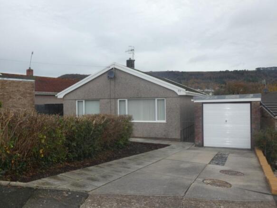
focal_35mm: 30
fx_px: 240
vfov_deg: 46.8
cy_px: 104
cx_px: 138
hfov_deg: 60.0
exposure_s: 1/160
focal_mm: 5.3
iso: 80
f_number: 3.3
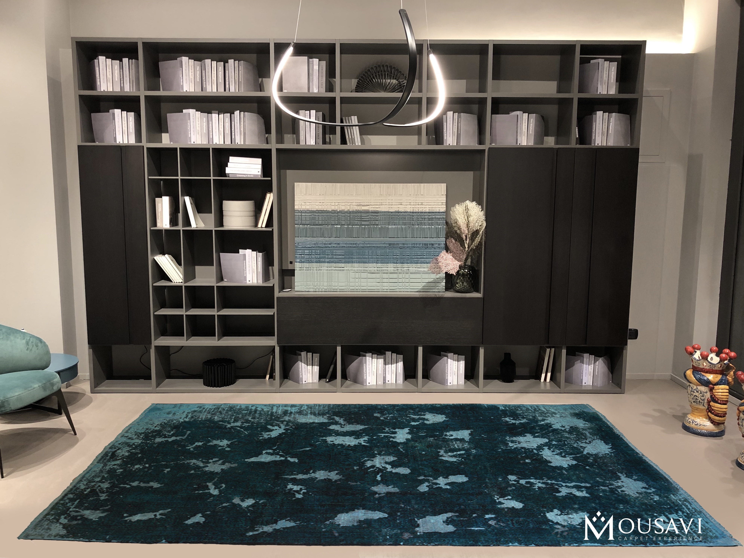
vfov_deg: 49.7
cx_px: 372
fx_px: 602
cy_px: 279
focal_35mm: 28
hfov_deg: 63.4
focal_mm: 4
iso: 50
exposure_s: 1/17
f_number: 1.8
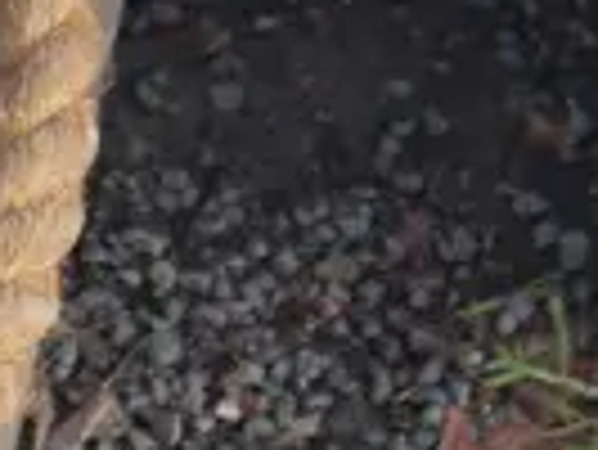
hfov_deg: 6.0
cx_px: -1124
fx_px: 5308
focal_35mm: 307
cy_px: 317
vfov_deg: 4.8
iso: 200
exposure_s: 1/125
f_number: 5
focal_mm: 20
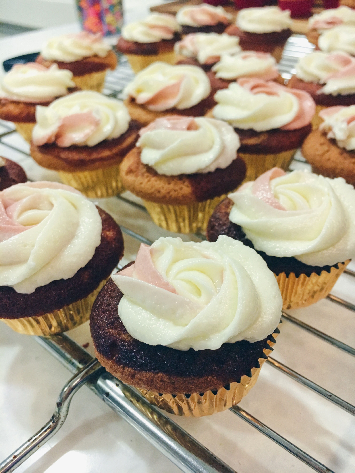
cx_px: 178
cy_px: 236
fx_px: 397
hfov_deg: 48.2
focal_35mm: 29
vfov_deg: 61.7
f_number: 2.2
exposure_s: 1/33
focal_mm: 4.15
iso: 160
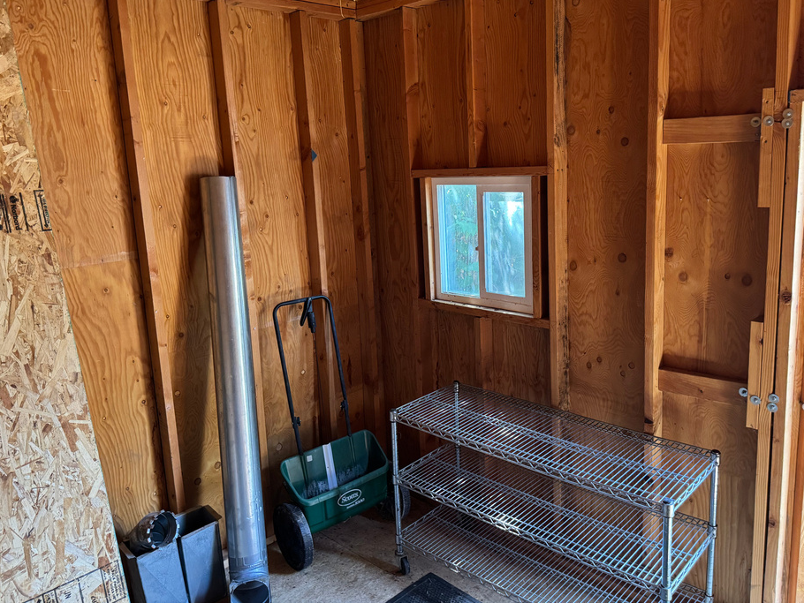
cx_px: 436
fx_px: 627
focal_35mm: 27
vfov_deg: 51.3
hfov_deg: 65.2
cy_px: 266
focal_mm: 6.76
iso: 640
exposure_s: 1/60
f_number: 1.78
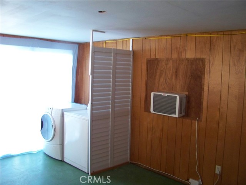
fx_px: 235
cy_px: 92
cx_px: 123
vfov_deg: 42.9
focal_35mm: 33
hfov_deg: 55.4
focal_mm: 5.85
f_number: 2.8
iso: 320
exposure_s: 1/30
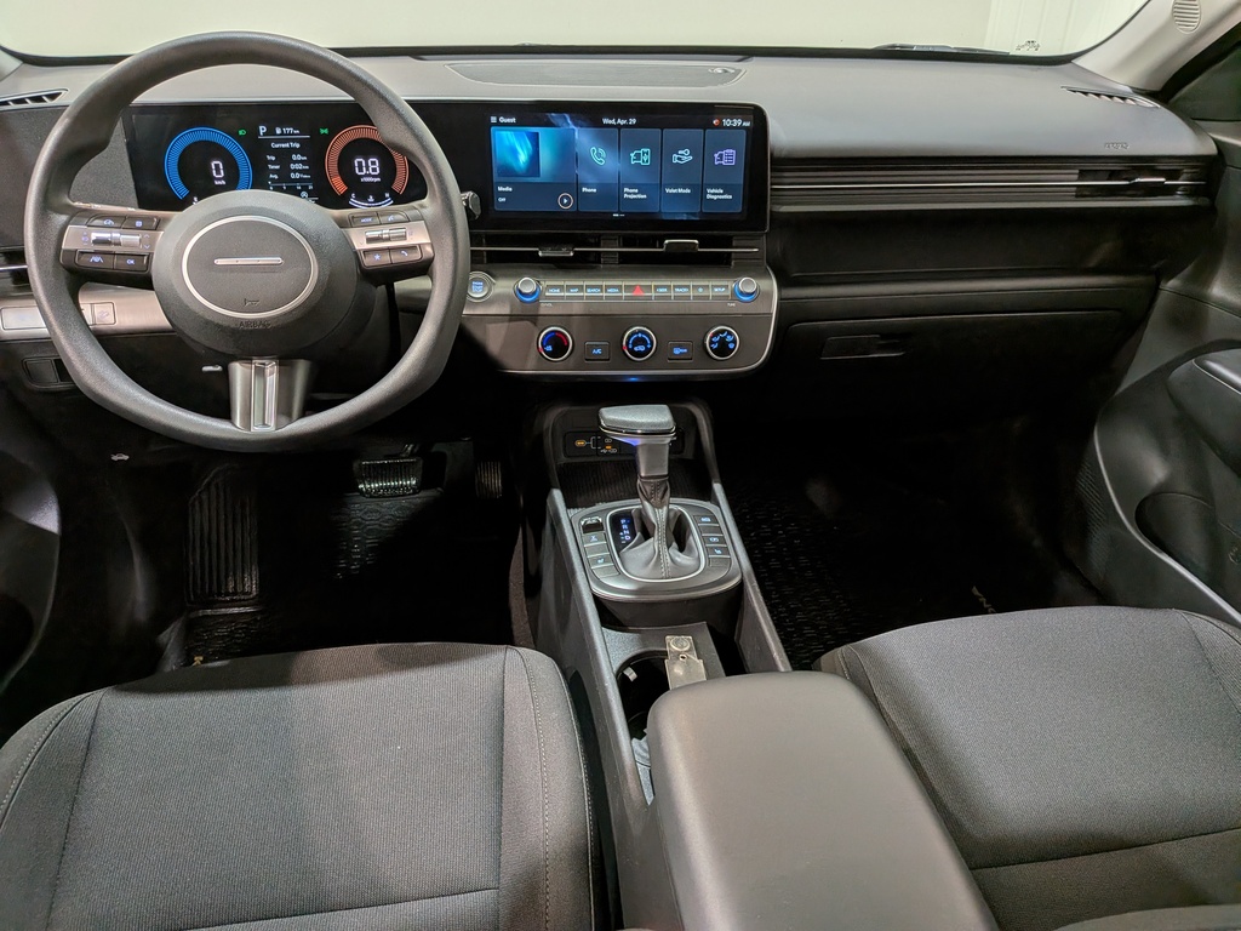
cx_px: 620
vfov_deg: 56.8
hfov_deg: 71.6
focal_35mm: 24
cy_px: 466
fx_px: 860
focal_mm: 4.53
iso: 35
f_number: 1.7
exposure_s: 1/120
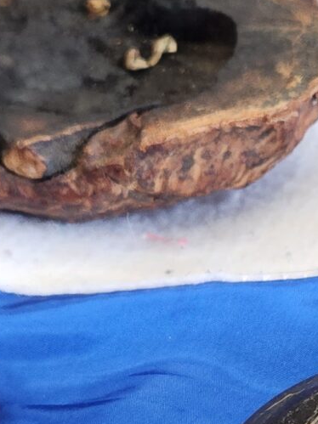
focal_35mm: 118
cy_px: 319
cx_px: 382
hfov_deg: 12.3
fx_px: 1446
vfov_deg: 16.6
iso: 200
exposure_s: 1/120
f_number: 1.8
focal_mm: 5.4
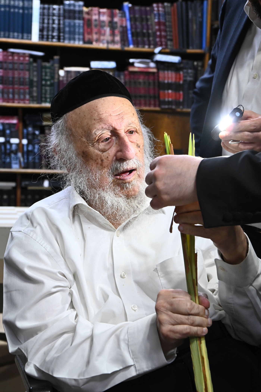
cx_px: 130
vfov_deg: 28.8
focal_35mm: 70
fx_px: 761
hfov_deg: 19.5
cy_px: 196
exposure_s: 1/100
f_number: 9
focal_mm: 70
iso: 3200
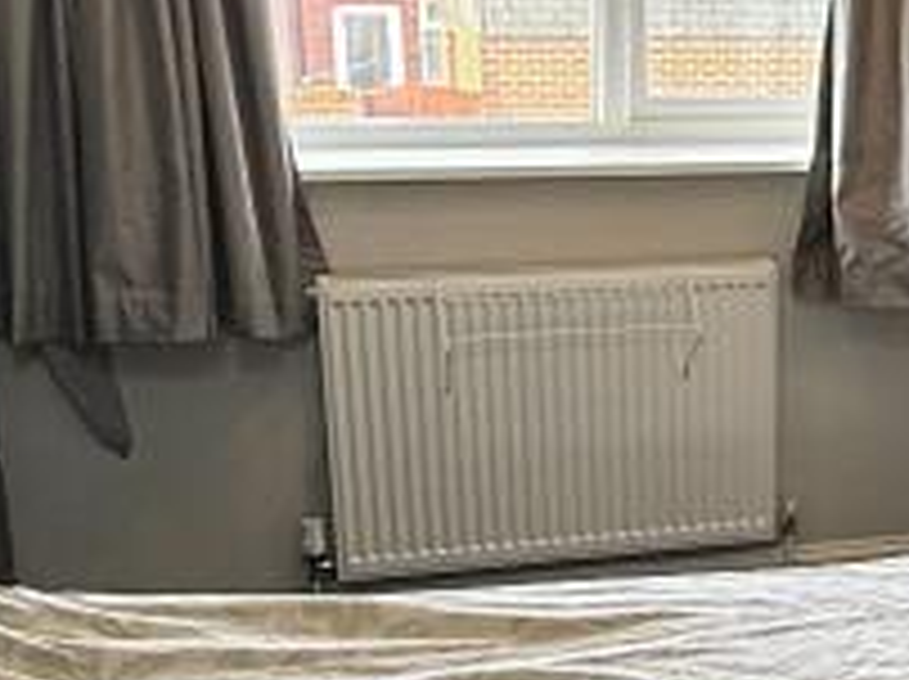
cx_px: 950
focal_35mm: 71
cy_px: 531
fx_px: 1862
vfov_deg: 20.5
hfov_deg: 25.8
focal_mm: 2.22
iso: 160
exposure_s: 1/99
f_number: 2.2
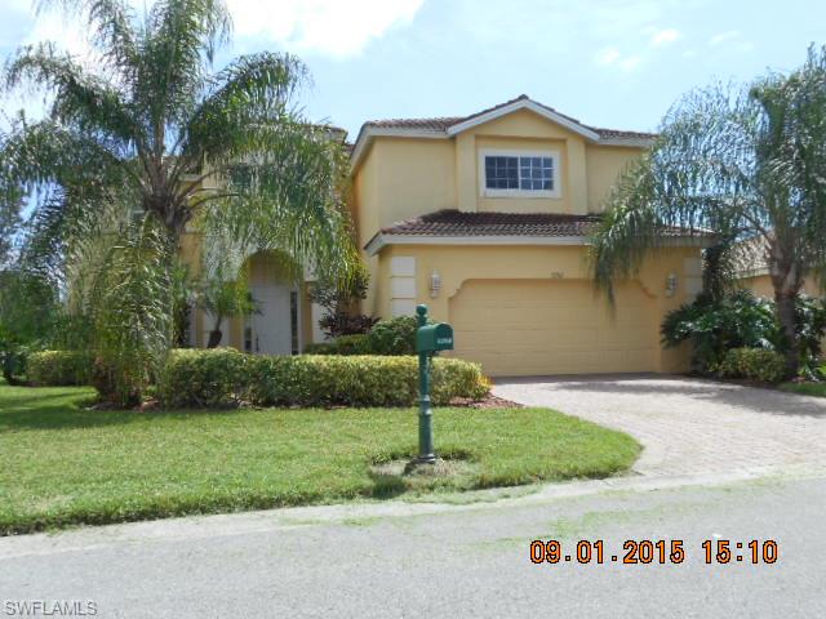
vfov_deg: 48.2
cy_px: 310
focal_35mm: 29
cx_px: 413
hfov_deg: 61.7
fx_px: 692
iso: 80
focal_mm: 5.2
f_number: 4
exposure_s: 1/400
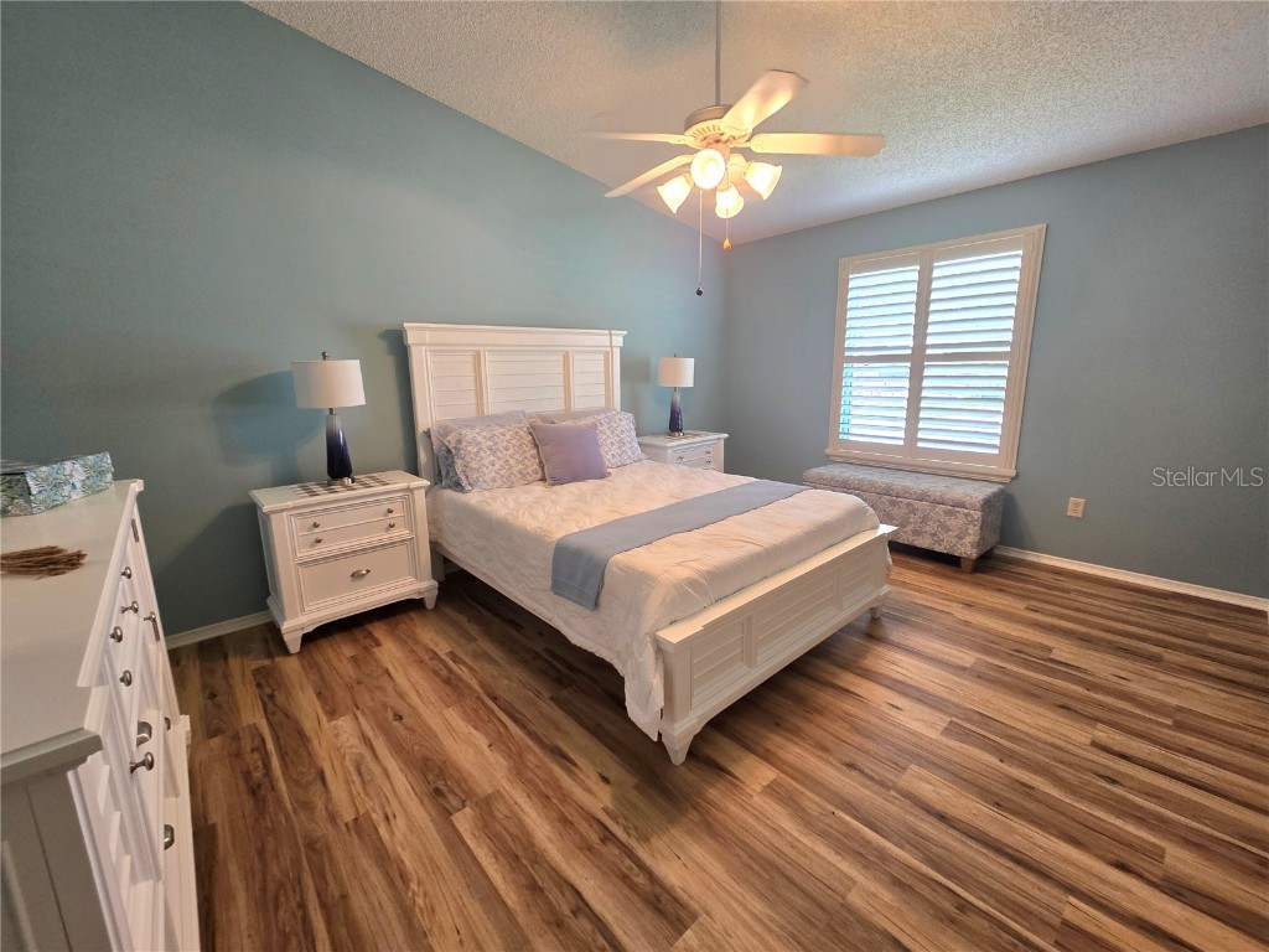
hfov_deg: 106.2
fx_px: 477
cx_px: 634
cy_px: 476
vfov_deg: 89.9
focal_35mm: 13
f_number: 2.2
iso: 125
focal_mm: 2.2
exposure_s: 1/60.2
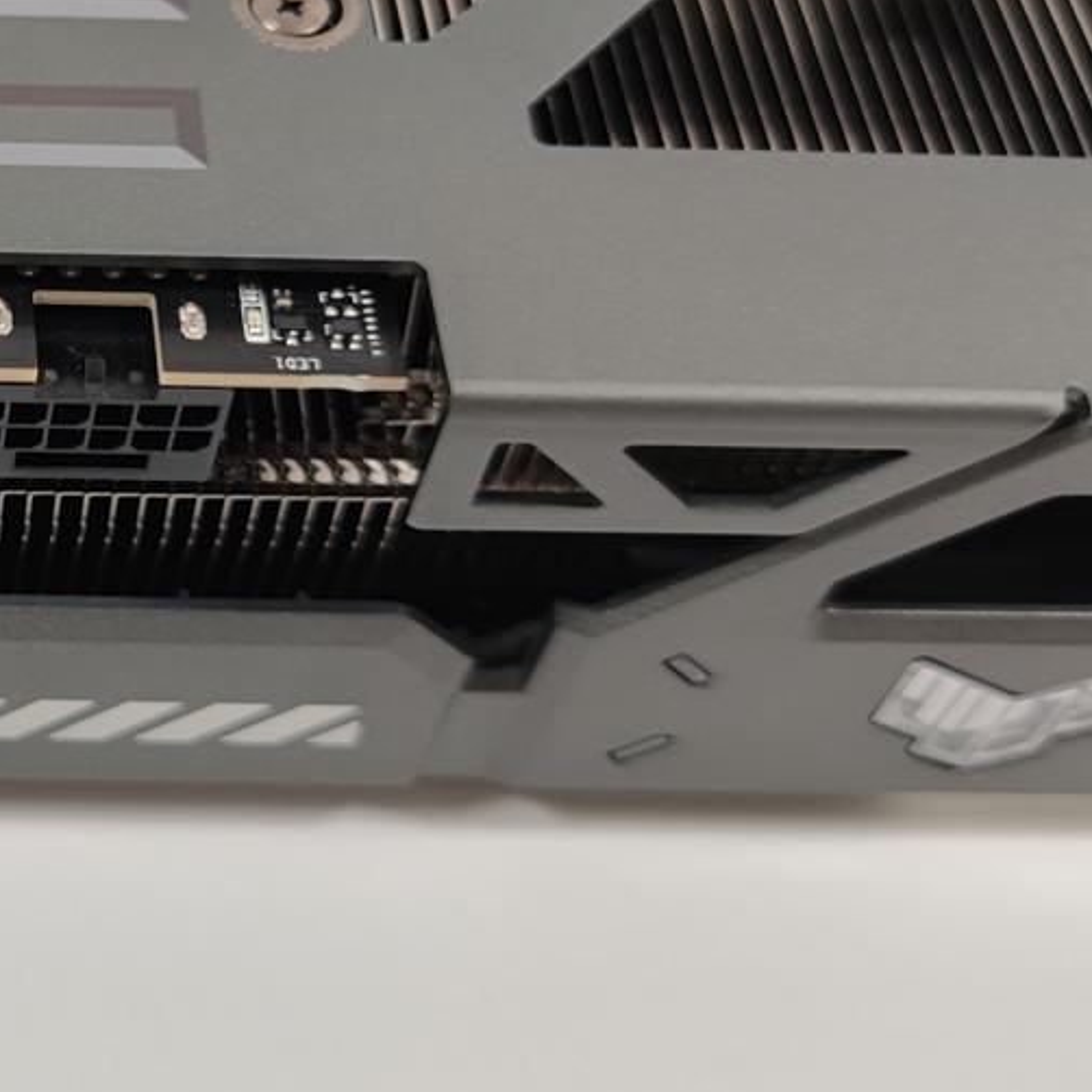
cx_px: -163
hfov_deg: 24.1
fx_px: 2356
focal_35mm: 66
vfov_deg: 25.9
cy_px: 312
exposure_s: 1/100
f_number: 1.85
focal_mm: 6.78
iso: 77
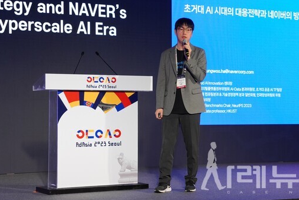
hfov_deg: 26.4
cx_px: 162
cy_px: 84
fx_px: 636
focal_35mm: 77
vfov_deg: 17.8
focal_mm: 43
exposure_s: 1/125
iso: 800
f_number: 4
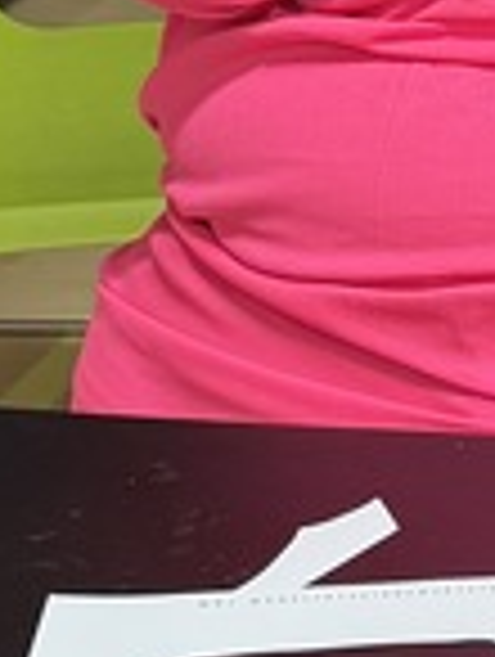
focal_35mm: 168
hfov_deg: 8.1
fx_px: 3194
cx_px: 1238
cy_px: -148
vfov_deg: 11.5
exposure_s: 1/60
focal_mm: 6.76
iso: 250
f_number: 1.78
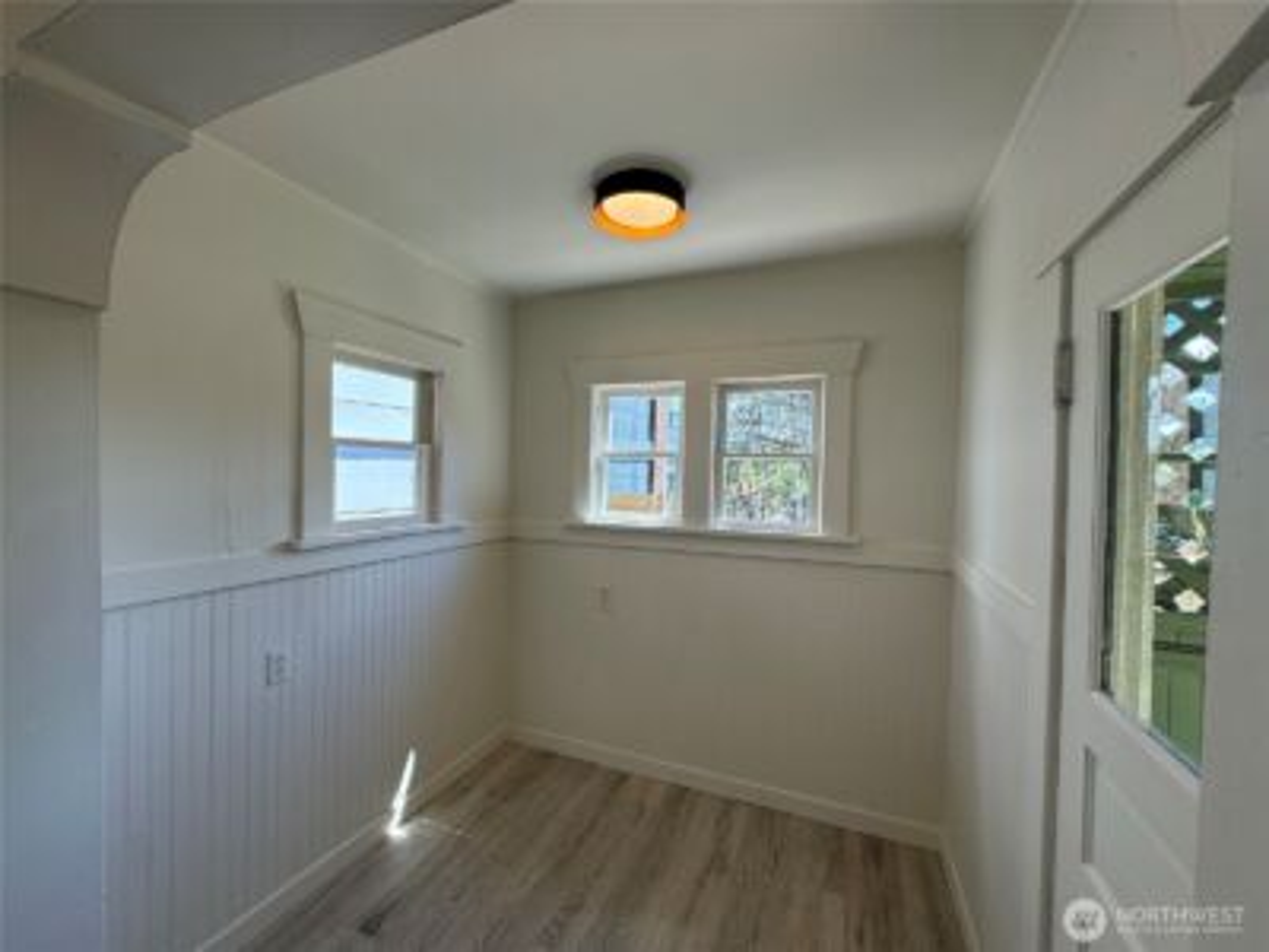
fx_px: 513
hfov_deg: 102.1
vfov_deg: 85.7
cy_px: 476
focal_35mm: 14
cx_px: 634
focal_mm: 2.22
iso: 40
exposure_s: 1/182
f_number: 2.2
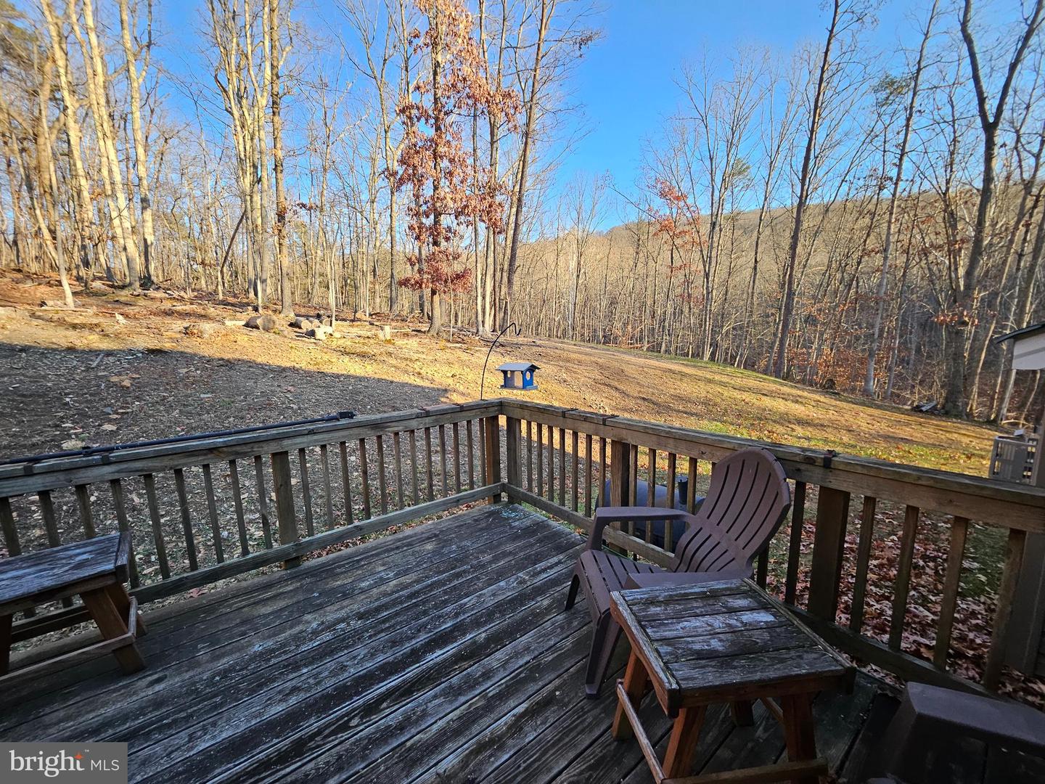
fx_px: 392
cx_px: 522
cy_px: 392
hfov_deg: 106.2
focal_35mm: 13
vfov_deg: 89.9
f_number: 2.2
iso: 64
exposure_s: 1/207
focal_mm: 1.74
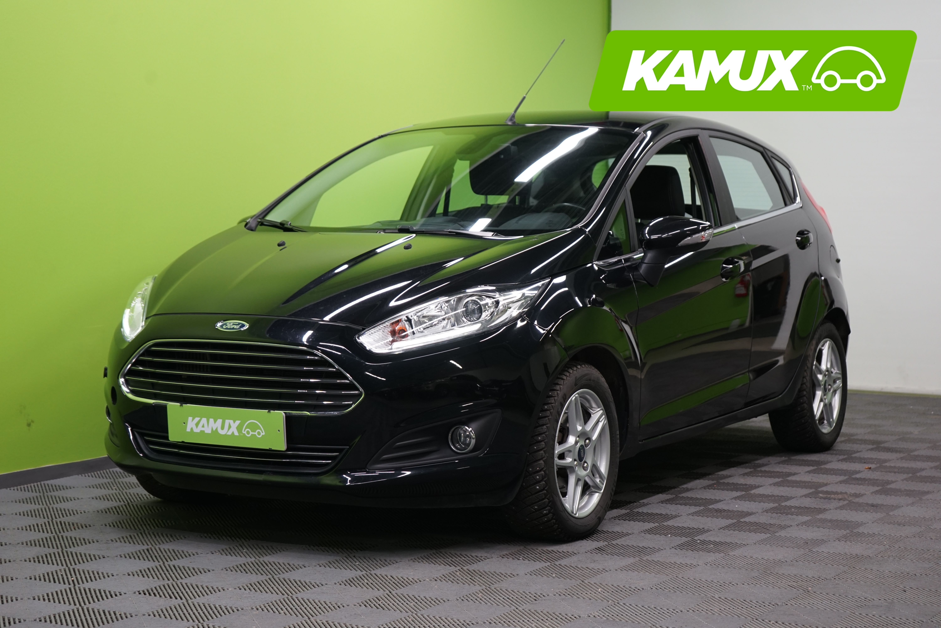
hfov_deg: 28.8
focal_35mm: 70
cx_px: 470
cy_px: 314
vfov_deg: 19.5
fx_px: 1830
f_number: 5.6
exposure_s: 1/50
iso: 800
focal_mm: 70
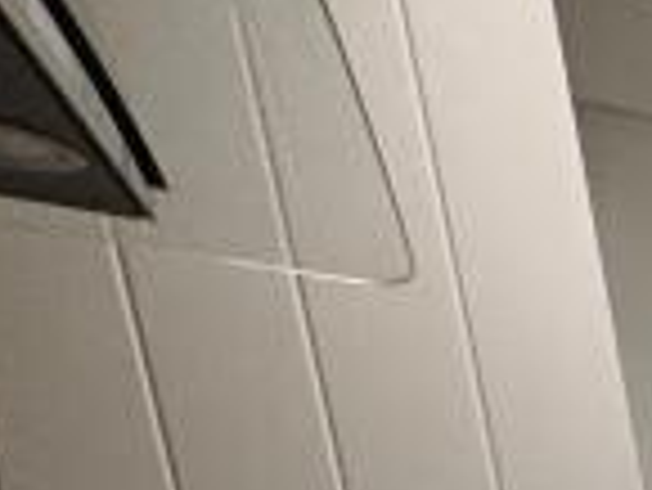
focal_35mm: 99
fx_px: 1866
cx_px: 2100
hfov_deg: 10.6
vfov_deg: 10.9
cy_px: 1389
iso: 200
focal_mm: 2.22
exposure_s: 1/99
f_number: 2.2
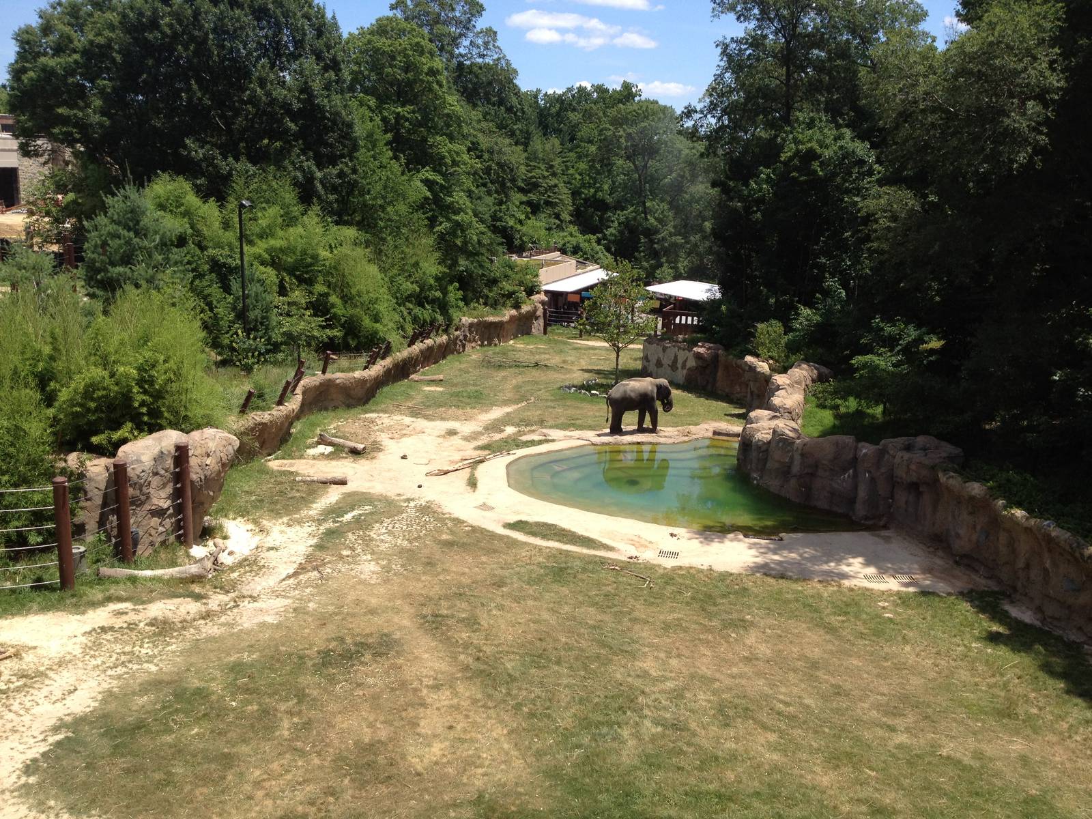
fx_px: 1104
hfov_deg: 52.6
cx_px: 546
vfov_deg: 40.7
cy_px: 410
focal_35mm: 35
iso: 64
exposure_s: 1/1416
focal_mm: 4.28
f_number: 2.4
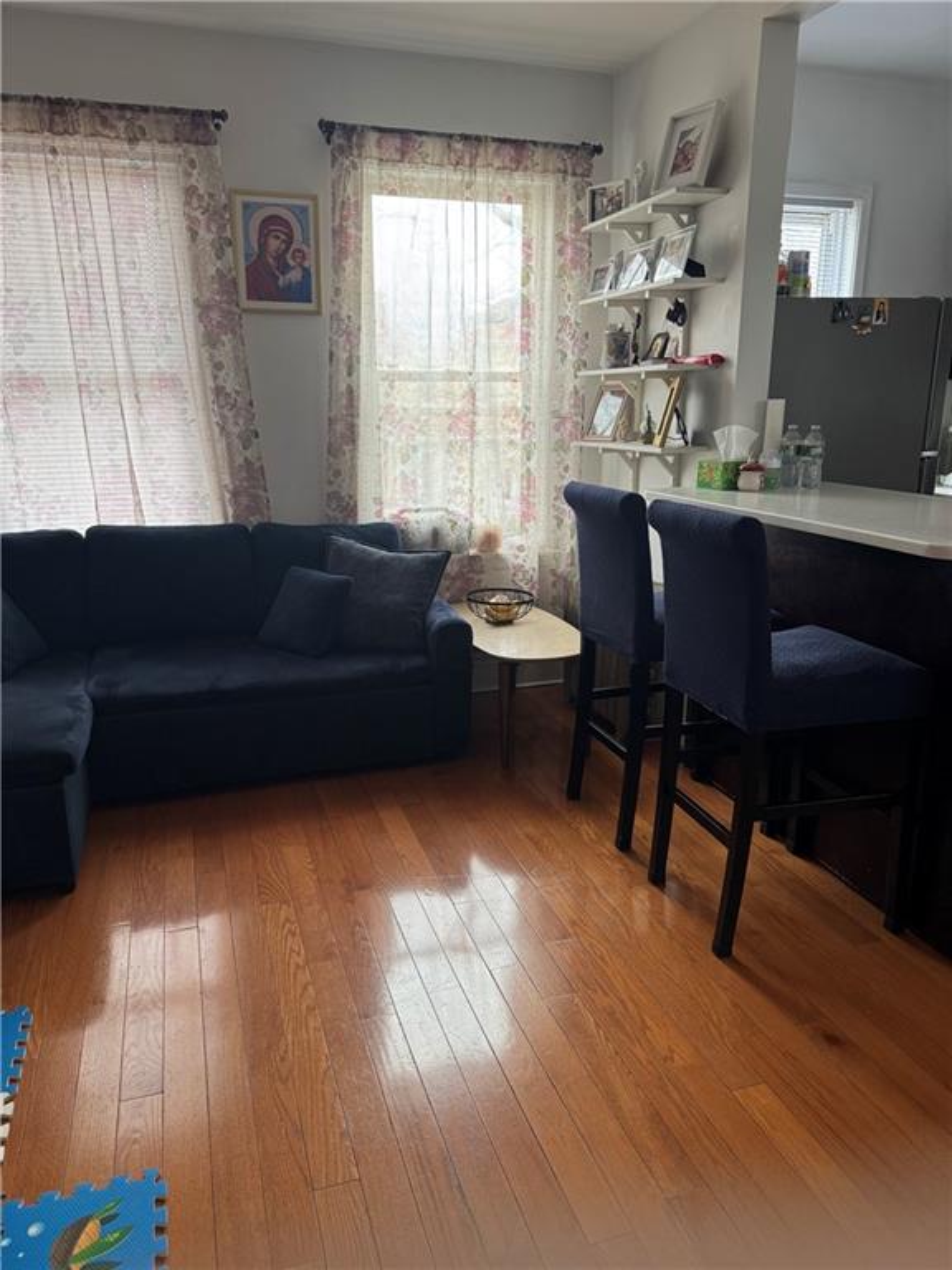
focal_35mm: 24
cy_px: 635
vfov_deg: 71.6
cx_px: 476
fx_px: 880
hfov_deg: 56.8
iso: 200
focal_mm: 6.76
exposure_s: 1/121
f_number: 1.78
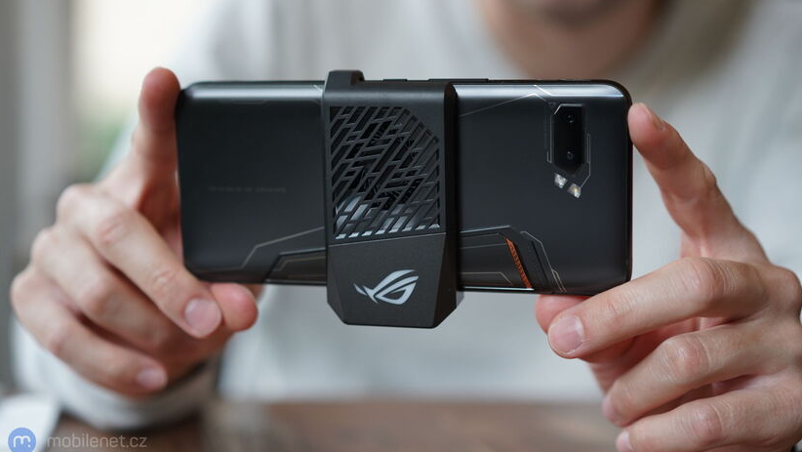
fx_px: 1234
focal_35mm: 58
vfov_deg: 20.7
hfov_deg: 36.0
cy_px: 197
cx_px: 401
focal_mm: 55
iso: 1250
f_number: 2.5
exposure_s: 1/160
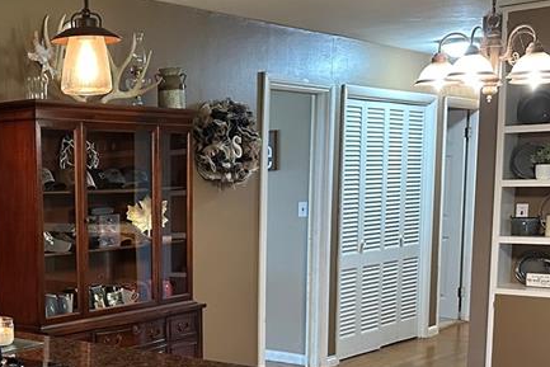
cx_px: 44
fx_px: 902
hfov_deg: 32.1
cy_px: 312
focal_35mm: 59
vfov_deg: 22.6
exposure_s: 1/60
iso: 500
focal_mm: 6.86
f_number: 1.78
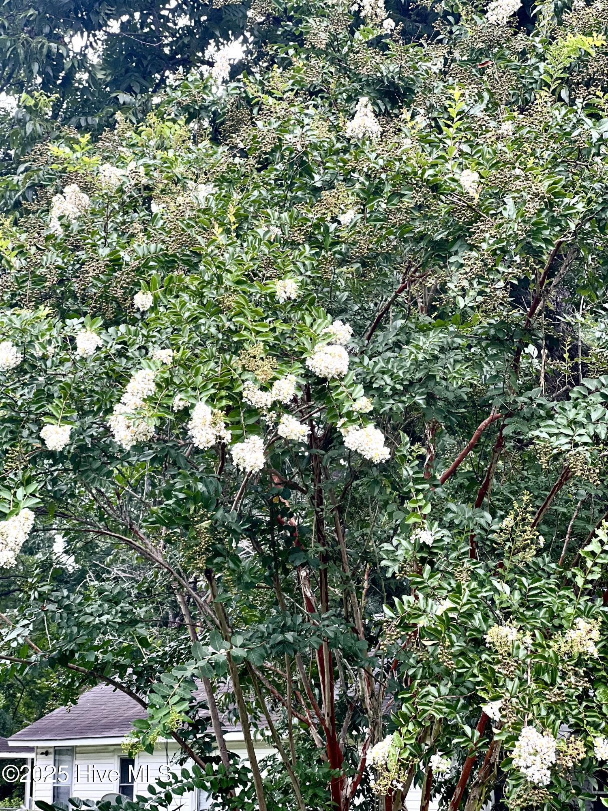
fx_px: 1803
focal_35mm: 77
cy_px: 406
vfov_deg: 25.3
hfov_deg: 19.1
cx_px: 304
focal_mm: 9
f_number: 2.8
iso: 100
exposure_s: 1/121
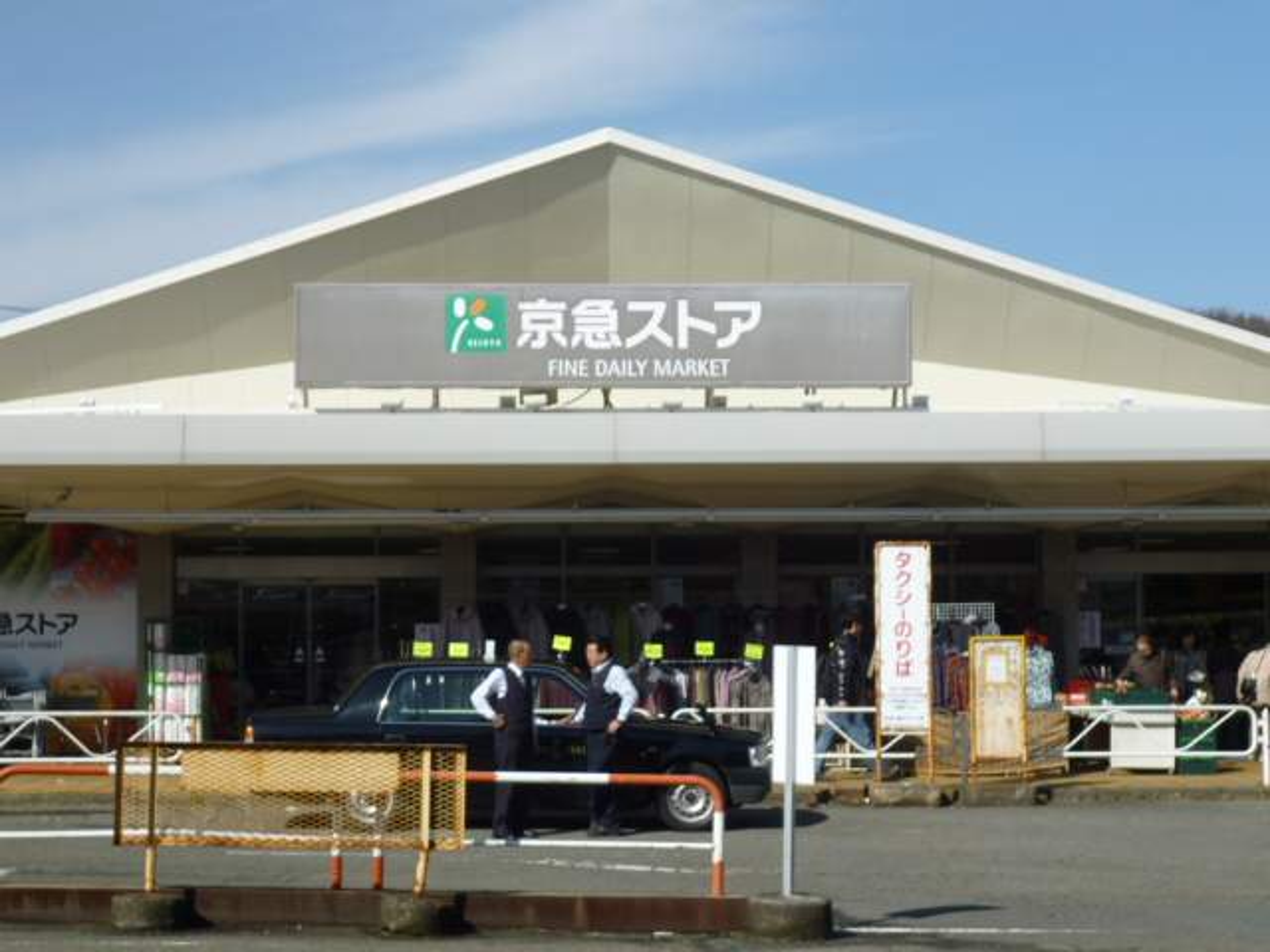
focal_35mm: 78
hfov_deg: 25.0
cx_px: 635
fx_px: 2862
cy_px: 476
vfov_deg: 18.9
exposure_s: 1/500
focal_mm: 13.9
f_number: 5.4
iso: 100
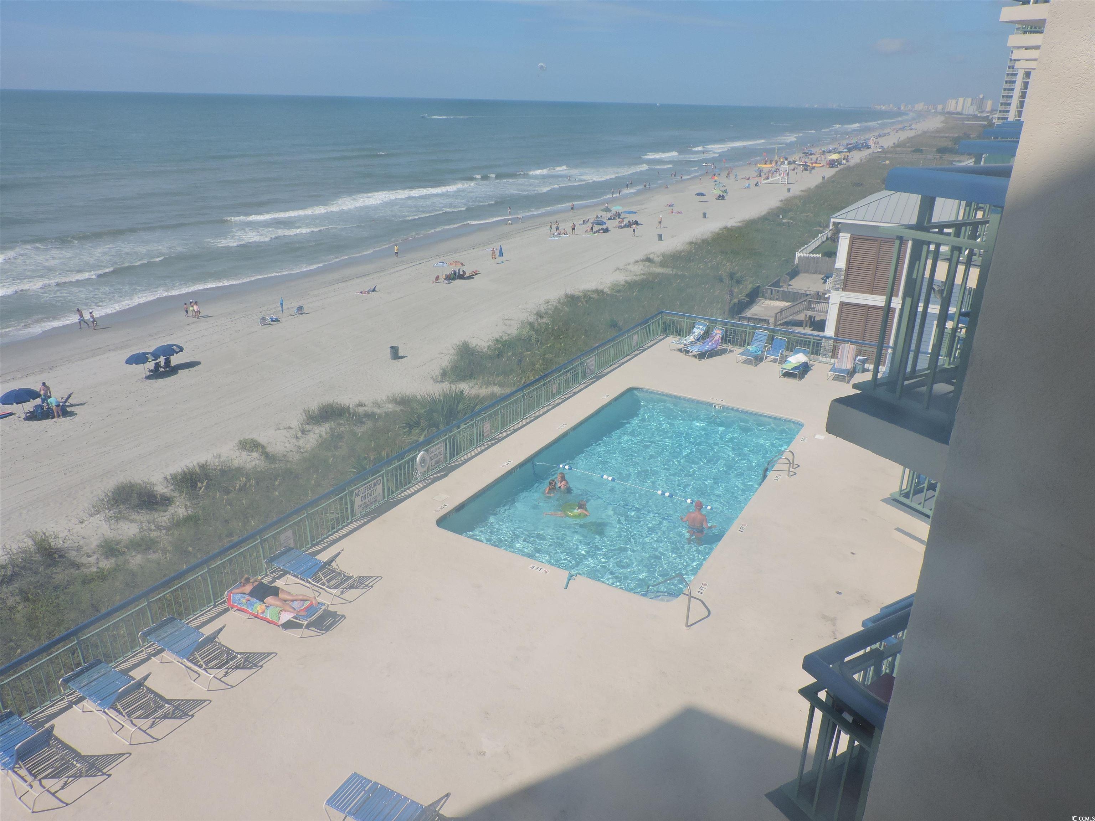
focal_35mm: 24
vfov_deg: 56.8
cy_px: 410
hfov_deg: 71.6
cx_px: 548
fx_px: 759
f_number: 4.2
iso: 100
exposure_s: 1/1000
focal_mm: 4.3
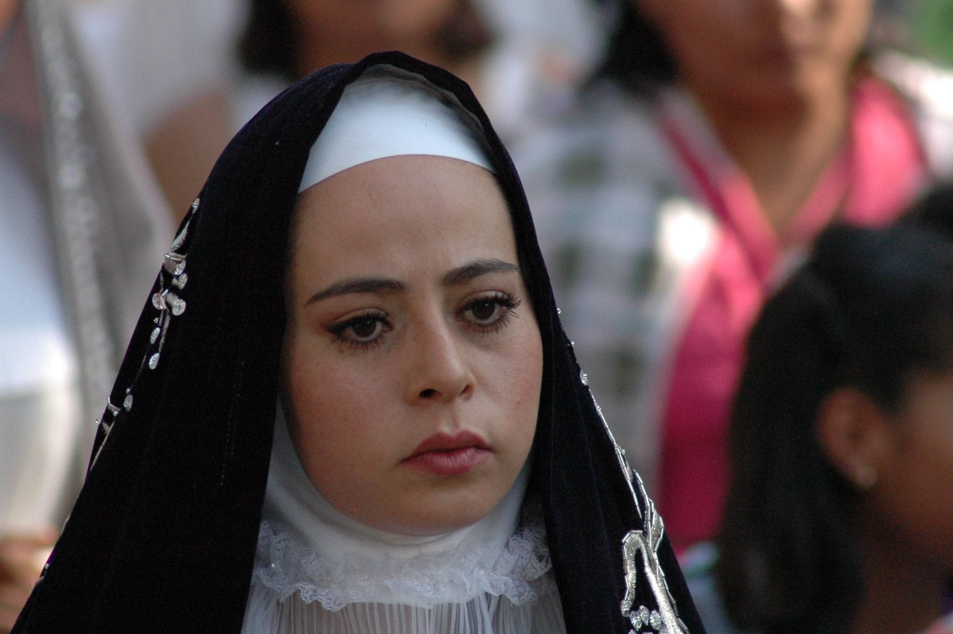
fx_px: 15948
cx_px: 423
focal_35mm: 603
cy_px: 291
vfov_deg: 2.3
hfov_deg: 3.4
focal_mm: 270
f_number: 5.6
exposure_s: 1/640
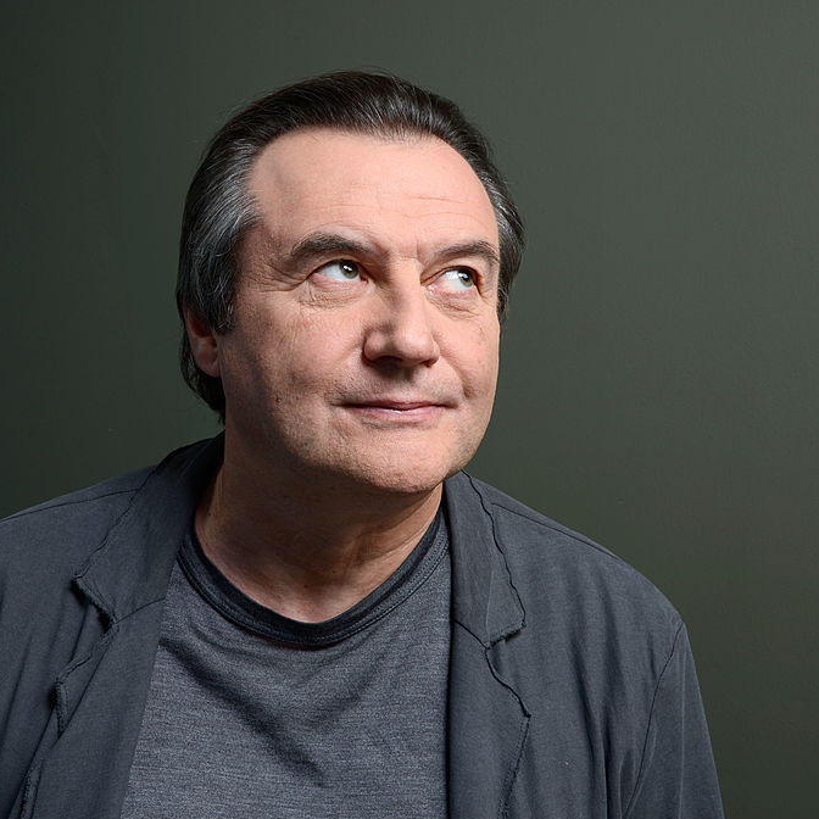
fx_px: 1526
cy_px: 415
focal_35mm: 57
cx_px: 284
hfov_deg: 29.9
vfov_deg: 30.0
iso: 100
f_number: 14
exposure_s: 1/200
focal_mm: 44
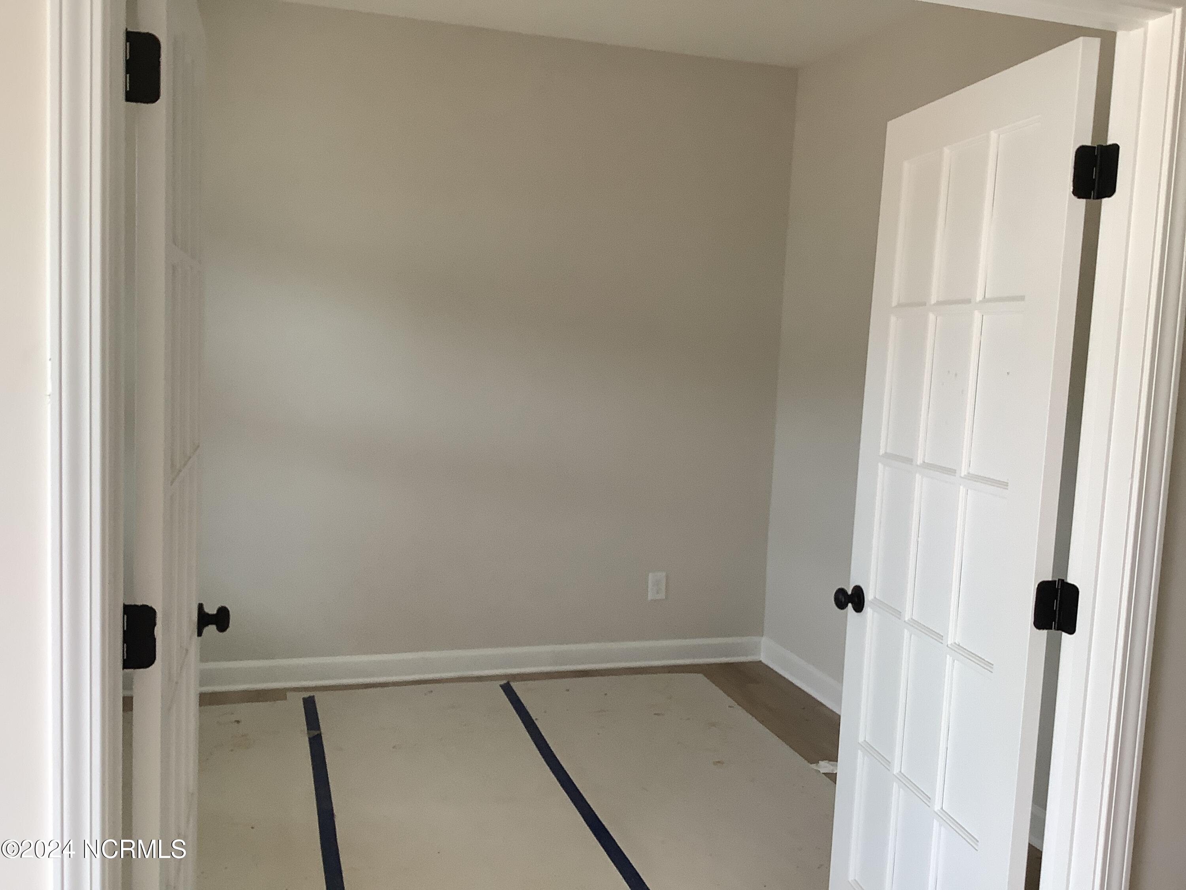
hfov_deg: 58.4
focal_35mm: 31
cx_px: 593
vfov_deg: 45.4
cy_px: 445
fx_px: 1062
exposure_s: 1/100
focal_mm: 3.3
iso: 80
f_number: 2.4
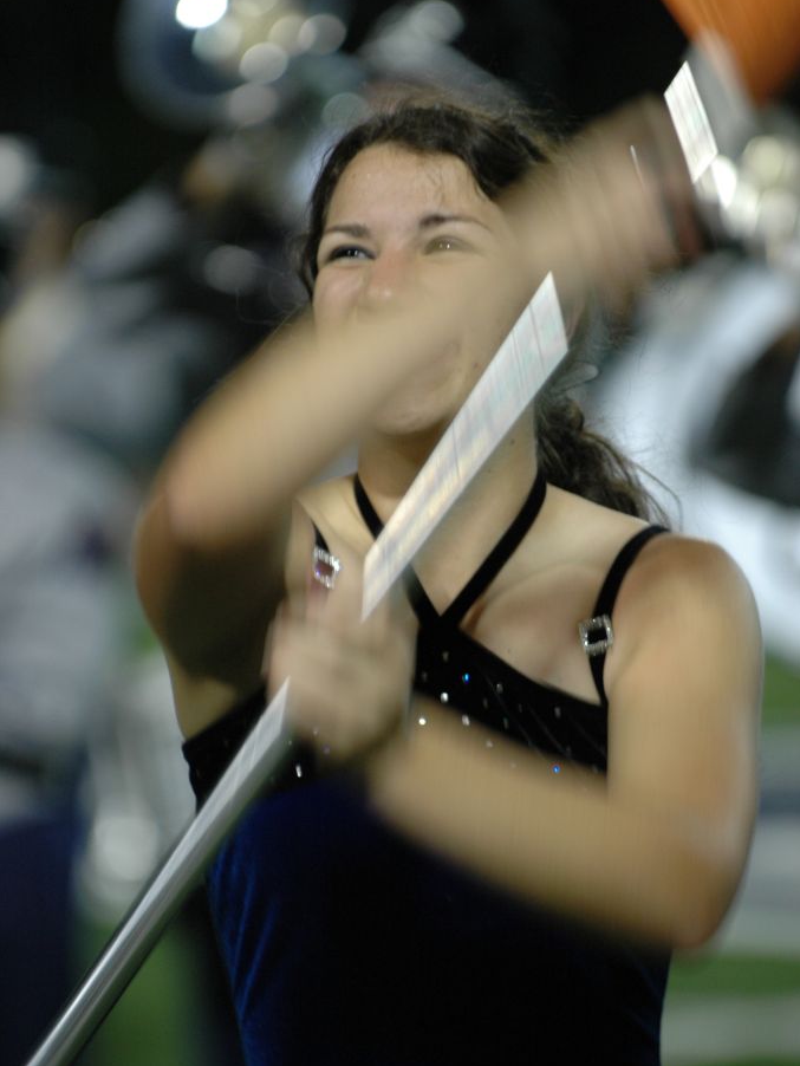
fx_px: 10072
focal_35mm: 327
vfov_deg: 6.1
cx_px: 401
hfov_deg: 4.5
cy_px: 533
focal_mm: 200
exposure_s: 1/60
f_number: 2.8
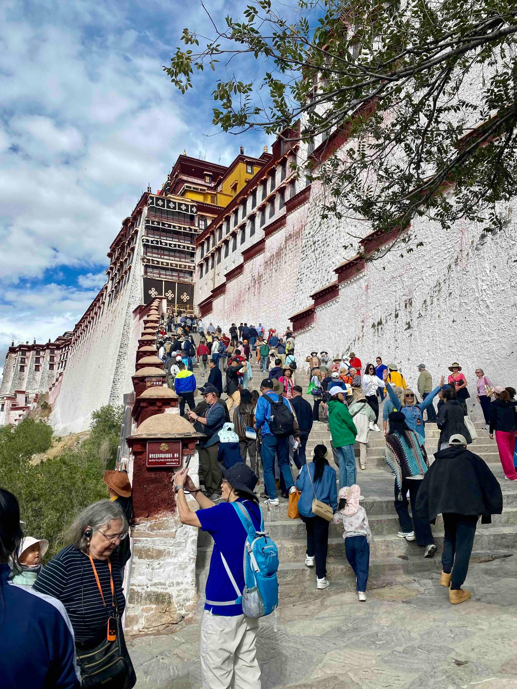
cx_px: 258
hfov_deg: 53.1
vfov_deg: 67.3
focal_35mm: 26
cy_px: 344
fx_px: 518
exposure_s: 1/2755
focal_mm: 4.25
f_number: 1.8
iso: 32
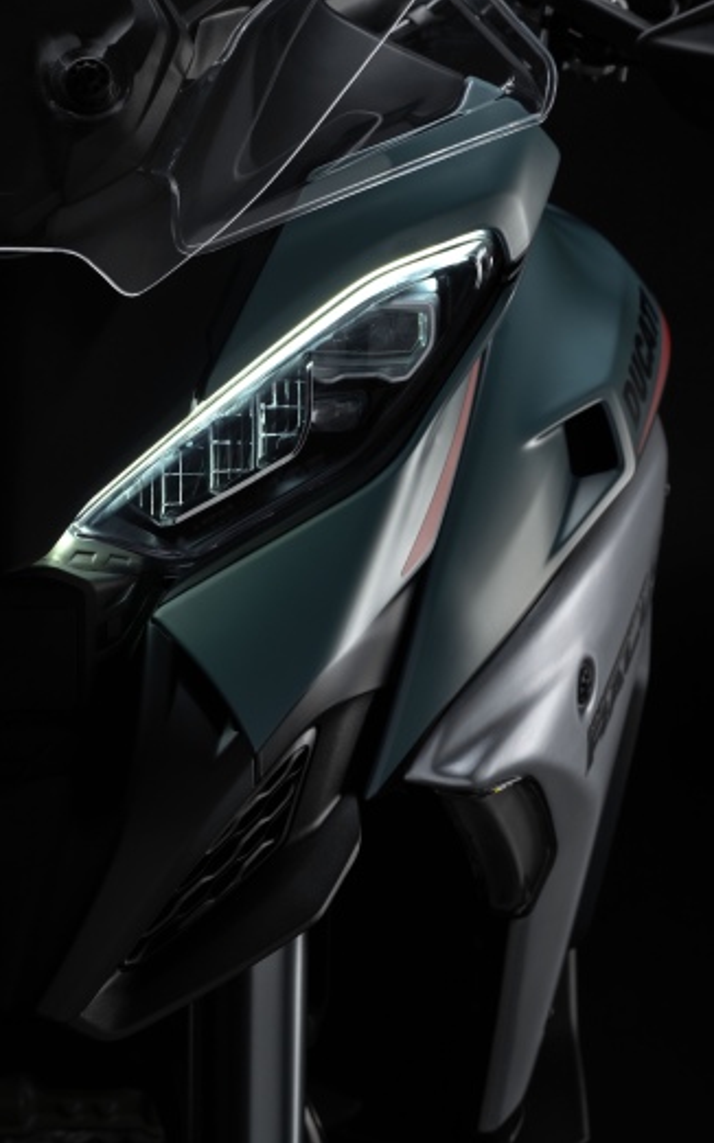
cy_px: 648
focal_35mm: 123
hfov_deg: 10.6
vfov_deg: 17.0
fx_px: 3832
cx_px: 311
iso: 100
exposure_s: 1/60
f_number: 11
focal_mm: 105
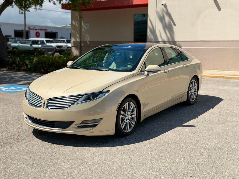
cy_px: 90
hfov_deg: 39.7
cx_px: 120
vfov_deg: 30.3
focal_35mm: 48
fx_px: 331
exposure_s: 1/6024
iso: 64
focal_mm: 6.76
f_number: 1.78
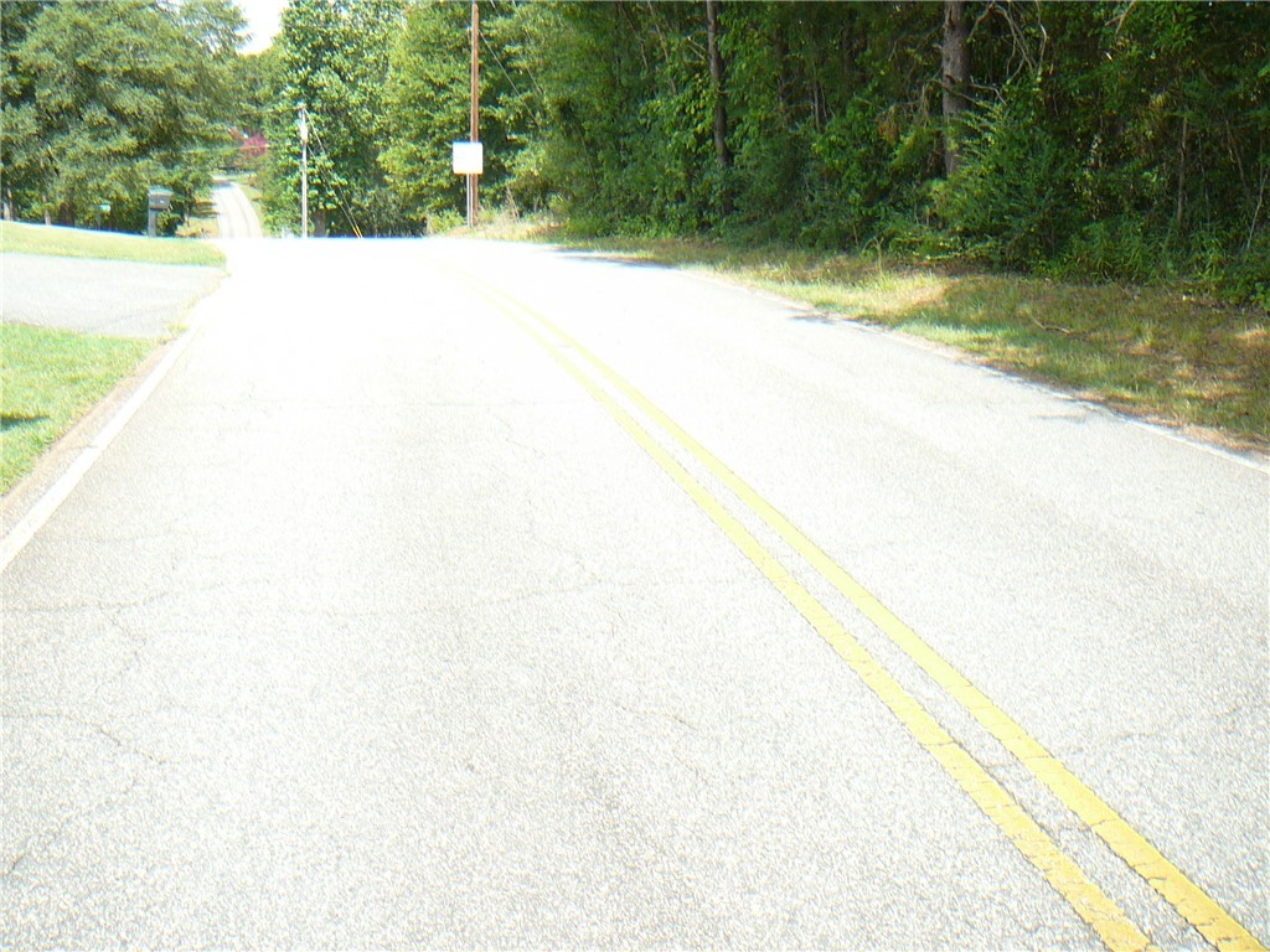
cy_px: 476
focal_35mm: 35
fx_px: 1284
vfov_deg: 40.7
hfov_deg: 52.6
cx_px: 635
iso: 80
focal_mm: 5.2
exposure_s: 1/250
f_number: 2.8
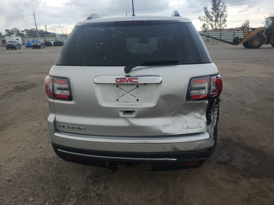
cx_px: 137
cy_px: 102
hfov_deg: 67.3
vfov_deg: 53.1
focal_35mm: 26
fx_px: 206
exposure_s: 1/263
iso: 50
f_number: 1.5
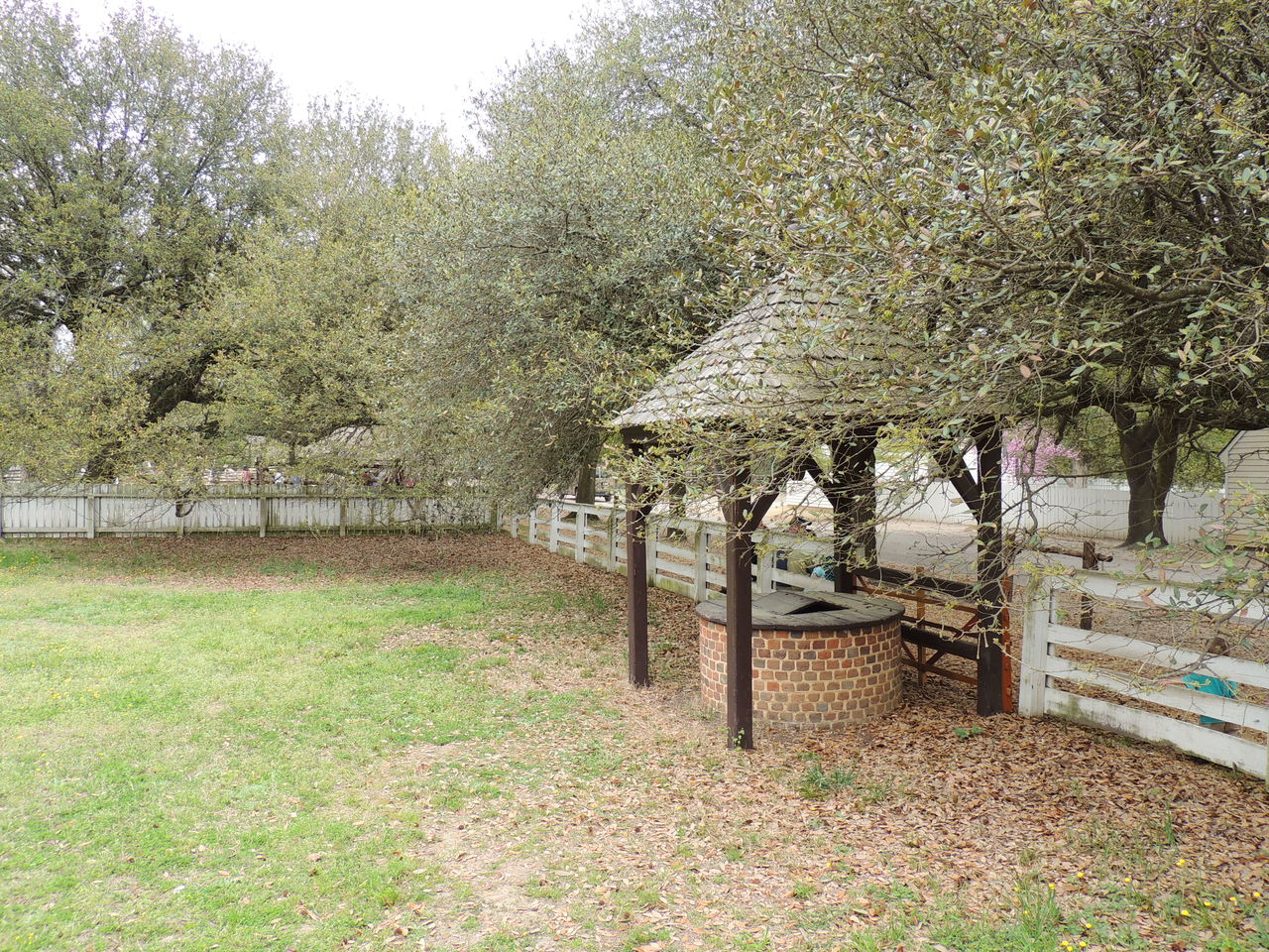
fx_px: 1026
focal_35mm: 28
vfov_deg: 49.7
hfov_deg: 63.4
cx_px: 634
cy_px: 476
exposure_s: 1/320
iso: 100
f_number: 3.1
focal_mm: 4.9
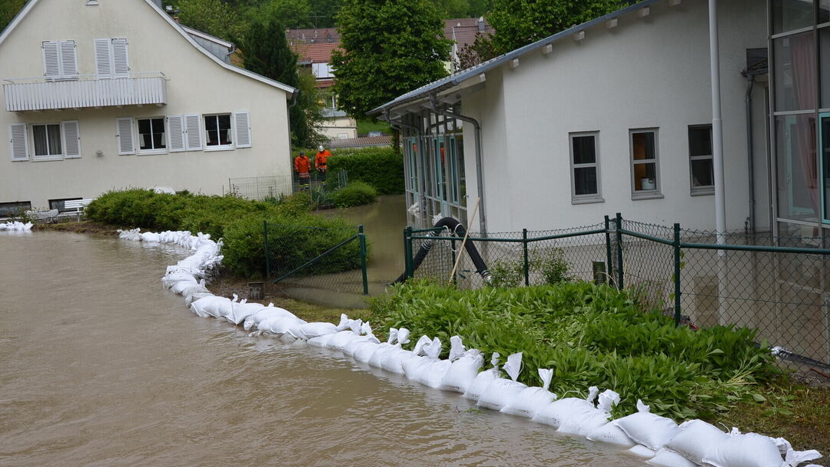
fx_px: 959
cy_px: 203
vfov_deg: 27.3
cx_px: 405
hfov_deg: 46.8
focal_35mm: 44
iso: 100
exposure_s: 1/200
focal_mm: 25
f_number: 7.1
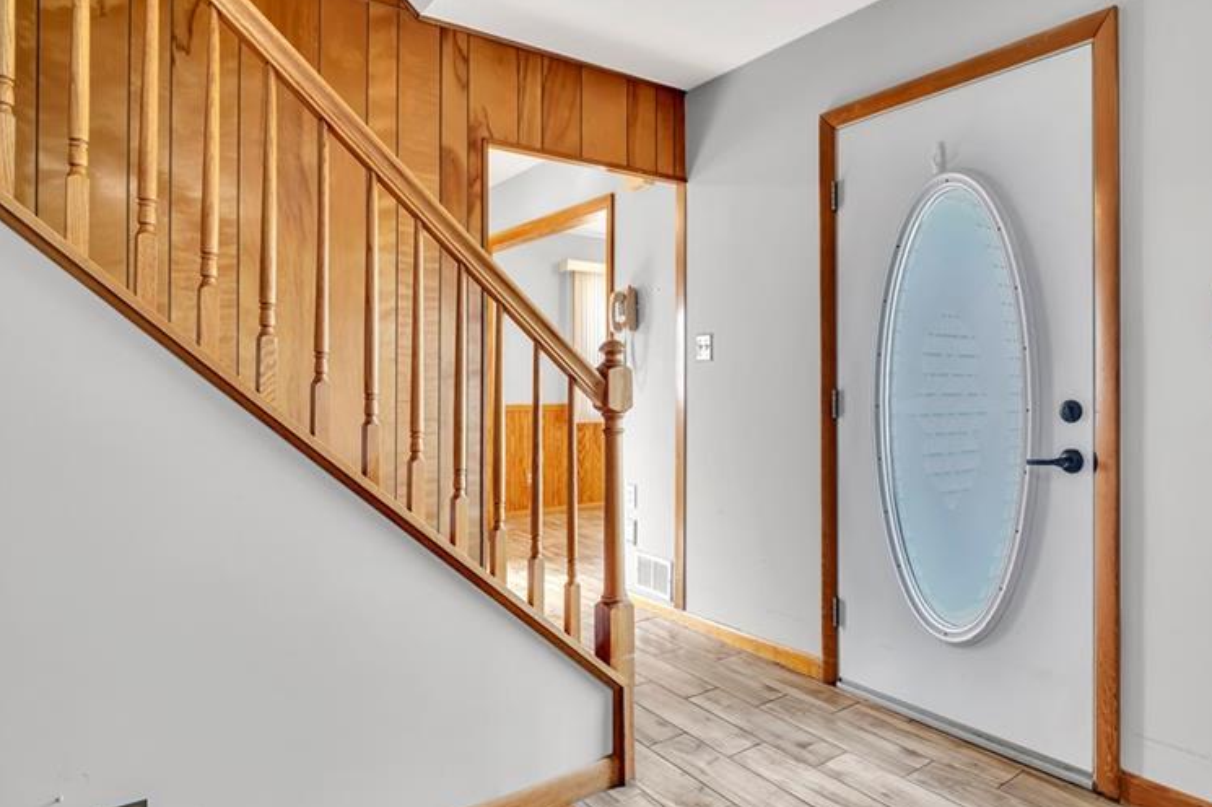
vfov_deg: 57.1
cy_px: 382
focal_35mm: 22
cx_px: 688
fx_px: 740
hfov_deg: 78.2
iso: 320
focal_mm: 16
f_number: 5
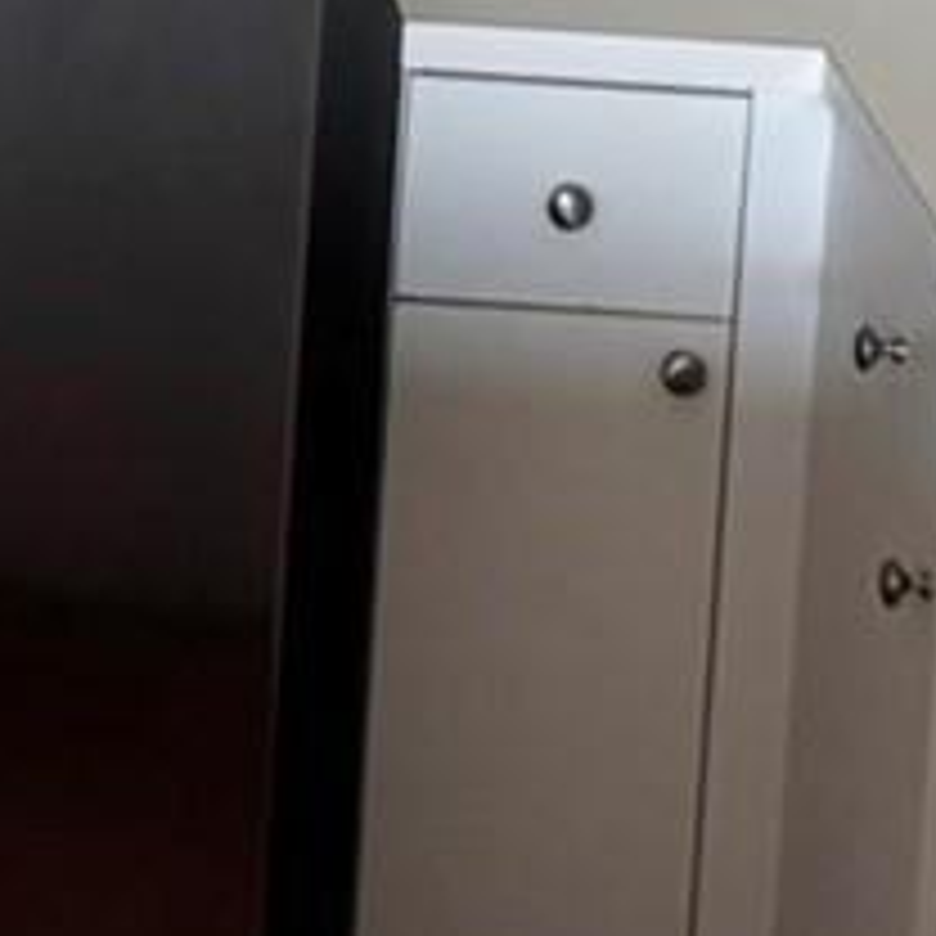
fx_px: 4986
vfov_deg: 10.2
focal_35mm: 163
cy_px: -621
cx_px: -261
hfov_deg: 10.5
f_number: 1.78
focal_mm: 6.76
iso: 250
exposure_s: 1/60
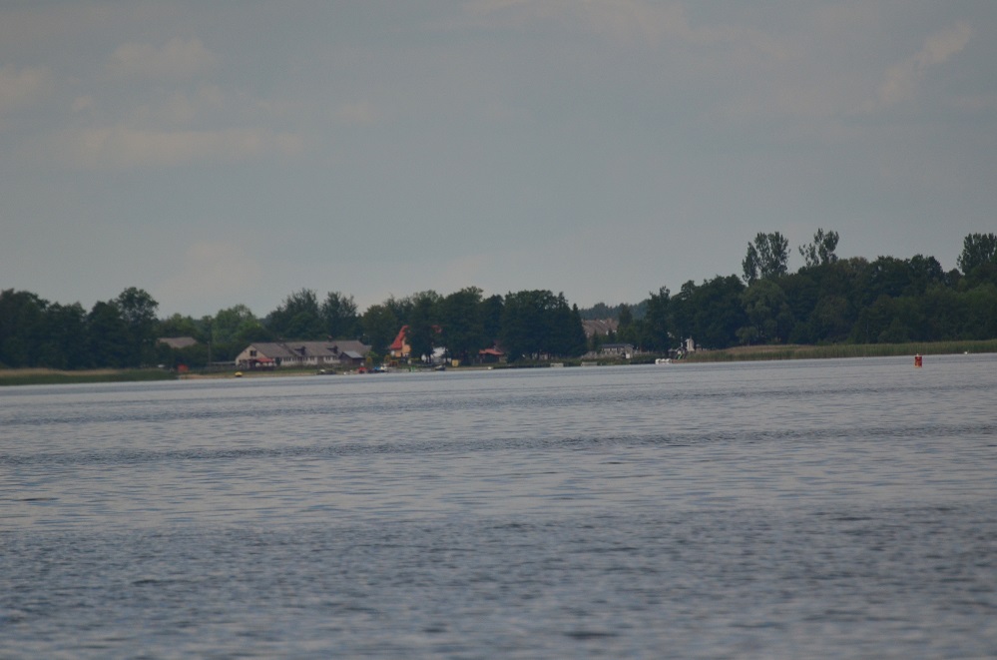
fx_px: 12433
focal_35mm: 450
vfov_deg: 3.0
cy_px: 330
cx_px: 498
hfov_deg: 4.6
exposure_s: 1/8000
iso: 640
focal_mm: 300
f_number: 5.6
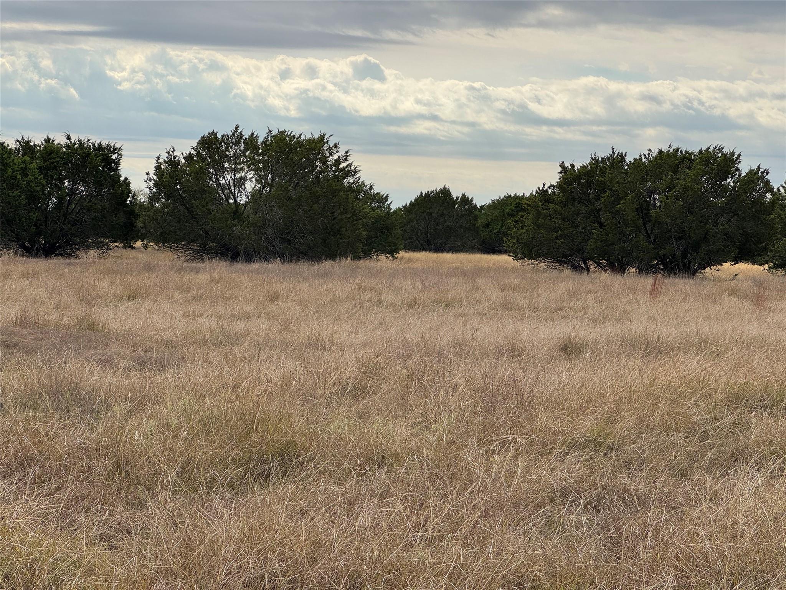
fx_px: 1748
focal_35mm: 77
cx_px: 393
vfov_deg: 19.1
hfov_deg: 25.3
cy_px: 295
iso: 25
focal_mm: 9
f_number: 2.8
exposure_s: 1/1155
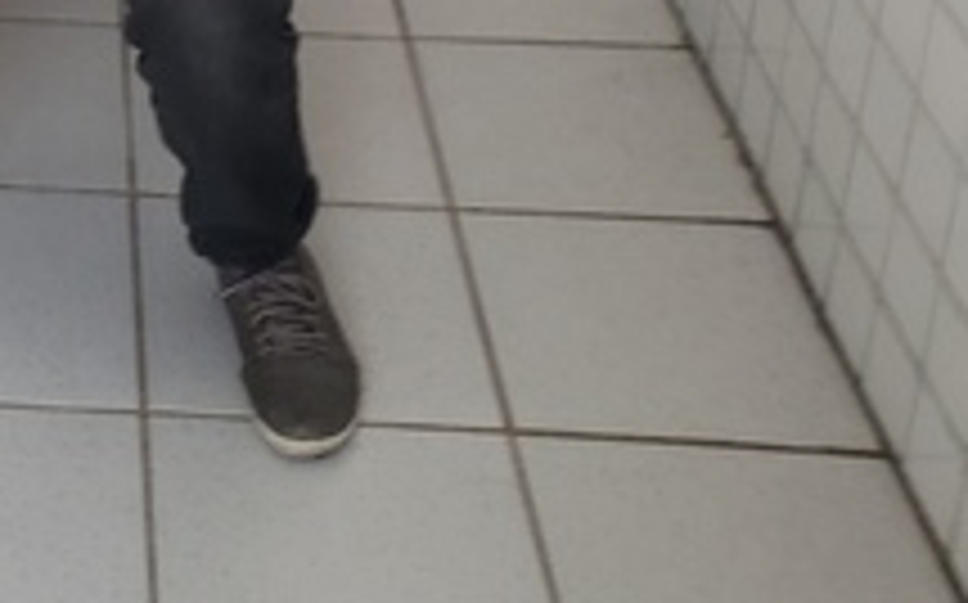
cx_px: -153
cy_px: -405
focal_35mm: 82
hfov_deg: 23.4
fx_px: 2162
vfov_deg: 14.4
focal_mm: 4.3
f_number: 1.5
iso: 250
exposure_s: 1/26
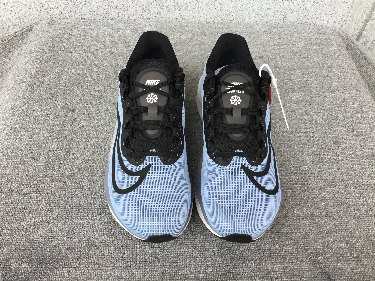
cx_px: 188
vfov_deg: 45.4
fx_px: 336
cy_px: 140
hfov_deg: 58.4
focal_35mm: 31
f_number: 2.4
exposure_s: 1/33
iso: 25
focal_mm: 3.3
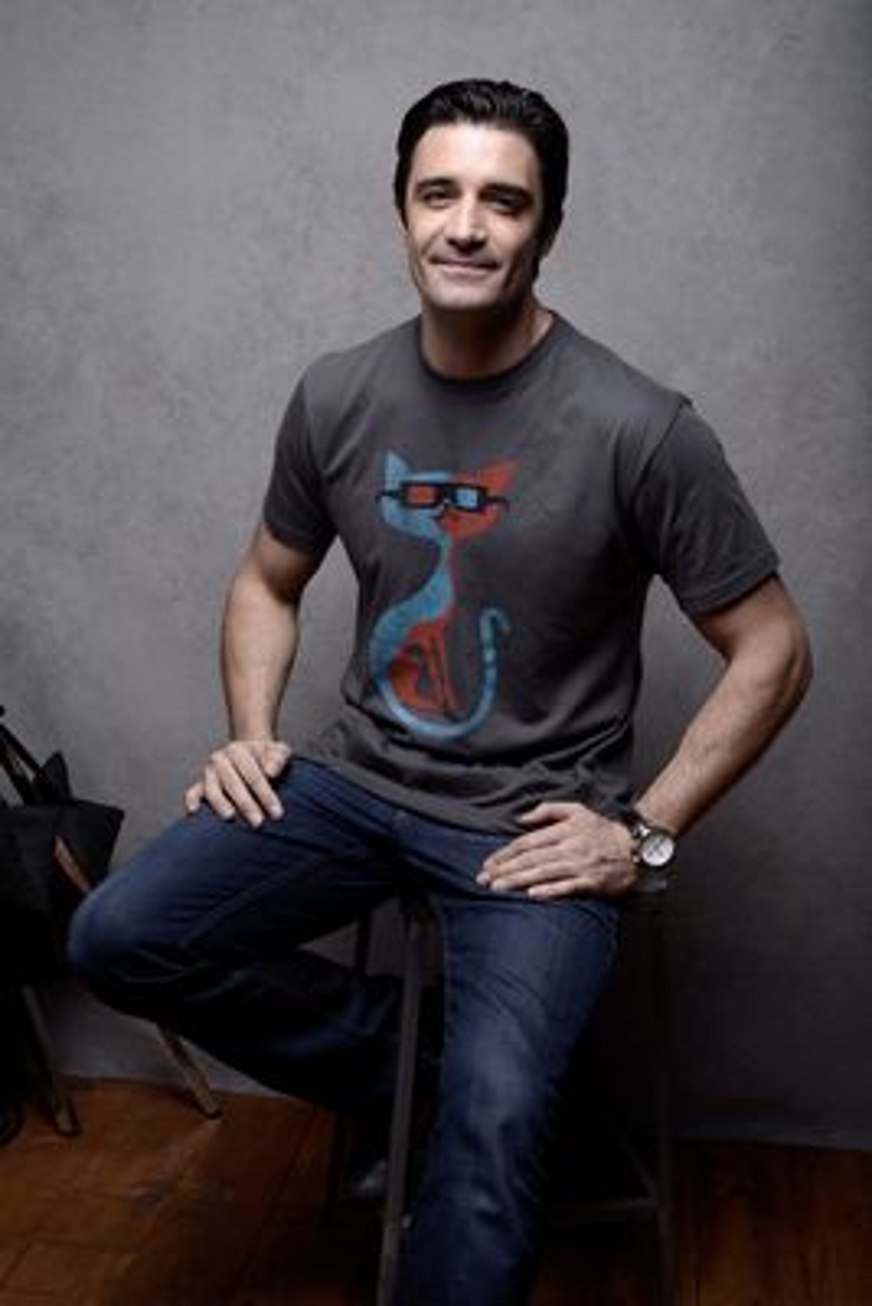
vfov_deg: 39.6
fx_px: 1815
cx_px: 436
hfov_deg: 27.0
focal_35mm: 50
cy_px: 653
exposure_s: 1/250
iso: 100
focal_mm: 50
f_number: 16
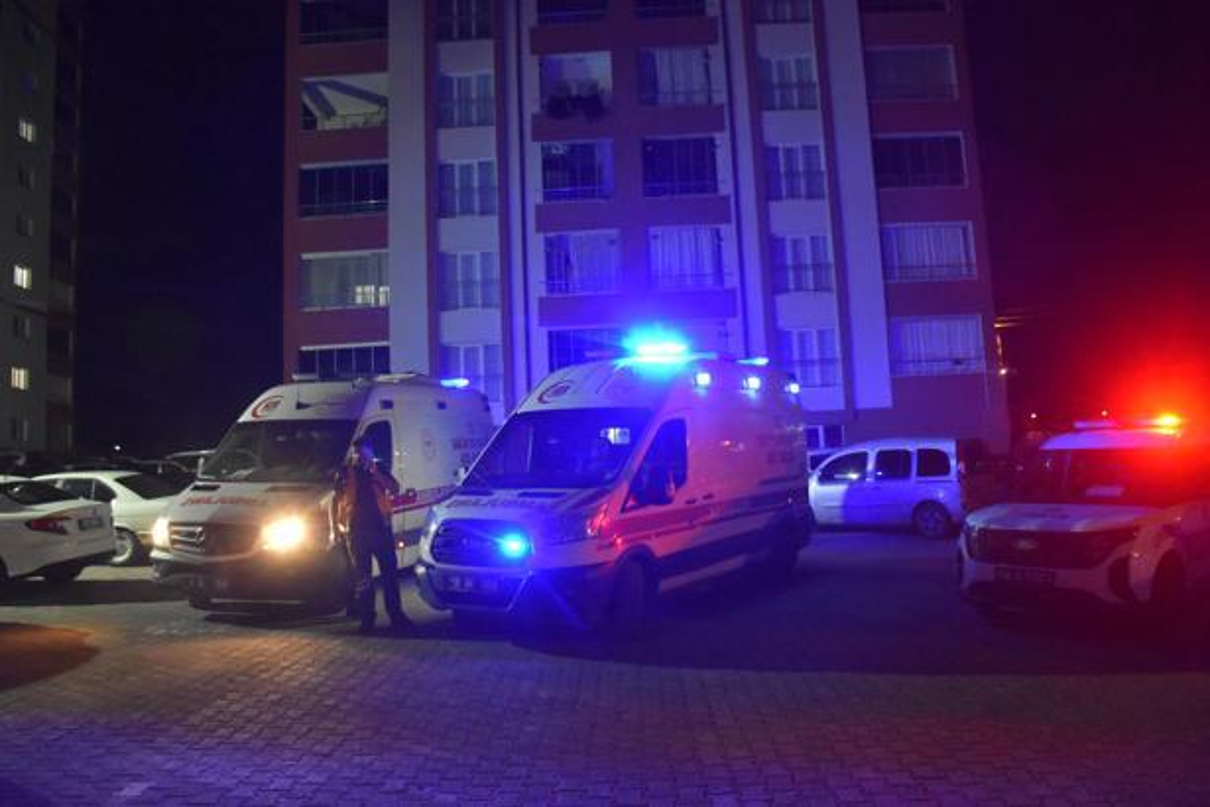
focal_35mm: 27
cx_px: 605
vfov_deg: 47.9
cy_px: 404
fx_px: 907
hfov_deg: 67.4
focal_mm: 18
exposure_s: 1/60
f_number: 3.5
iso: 6400
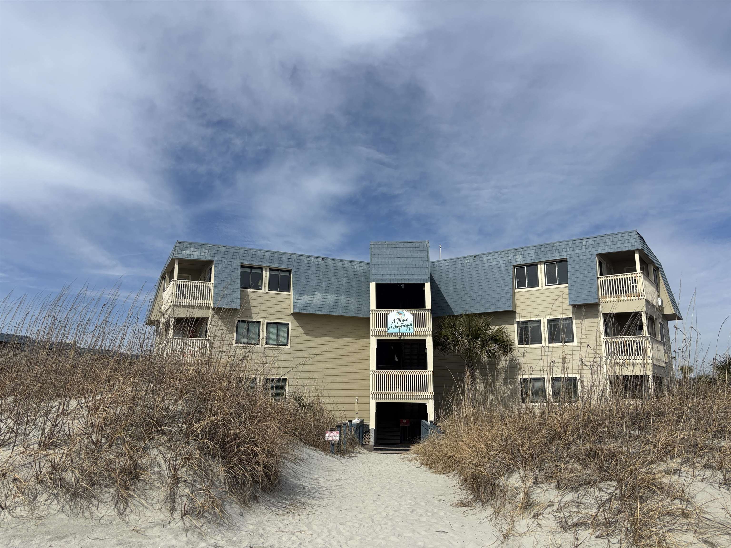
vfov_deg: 53.1
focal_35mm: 26
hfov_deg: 67.3
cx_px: 366
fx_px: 549
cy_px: 274
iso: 50
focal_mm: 5.96
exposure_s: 1/5618
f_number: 1.6
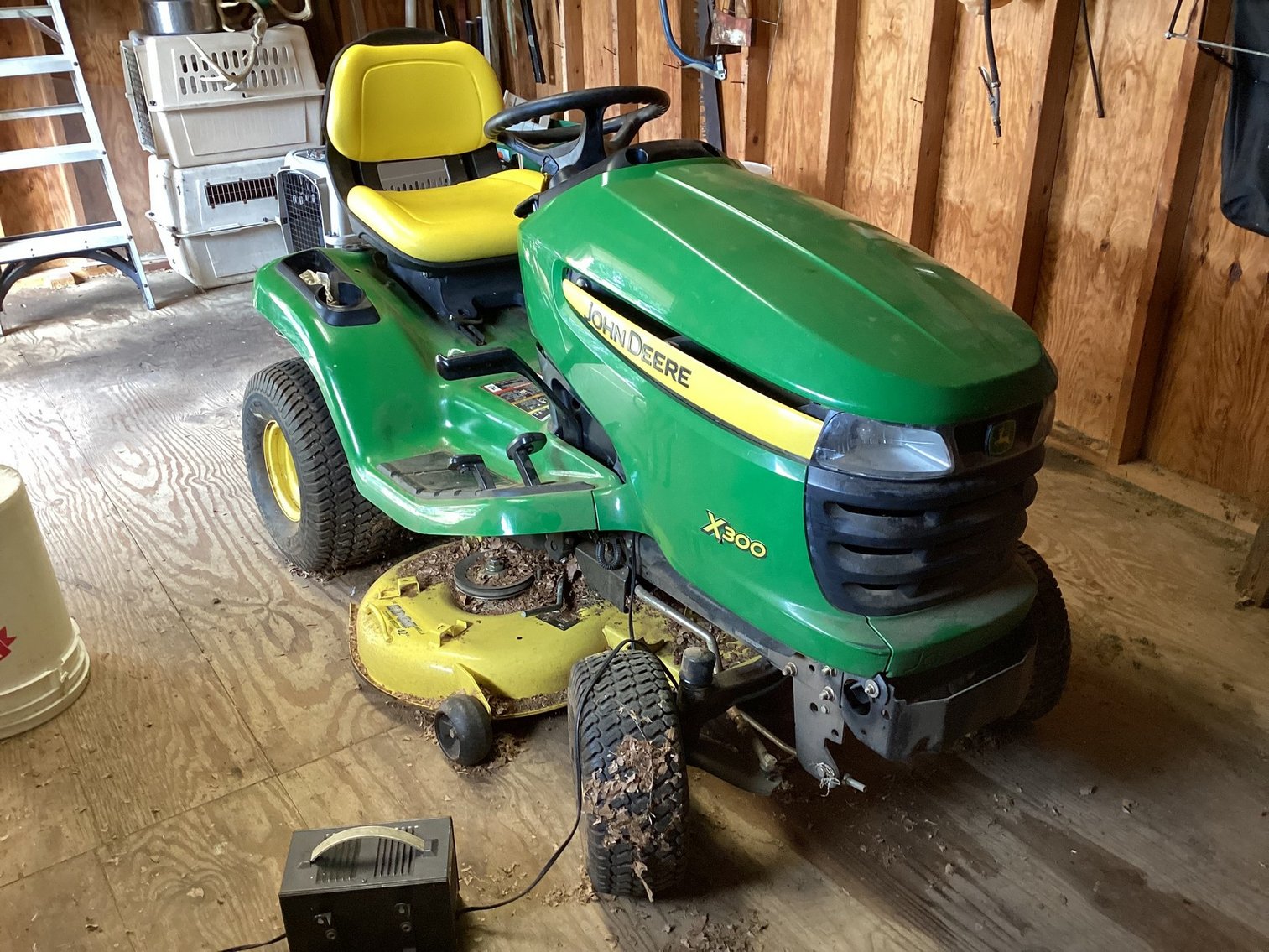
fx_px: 1137
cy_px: 476
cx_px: 634
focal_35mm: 31
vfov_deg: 45.4
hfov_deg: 58.3
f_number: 2.4
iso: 160
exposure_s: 1/60
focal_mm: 3.3
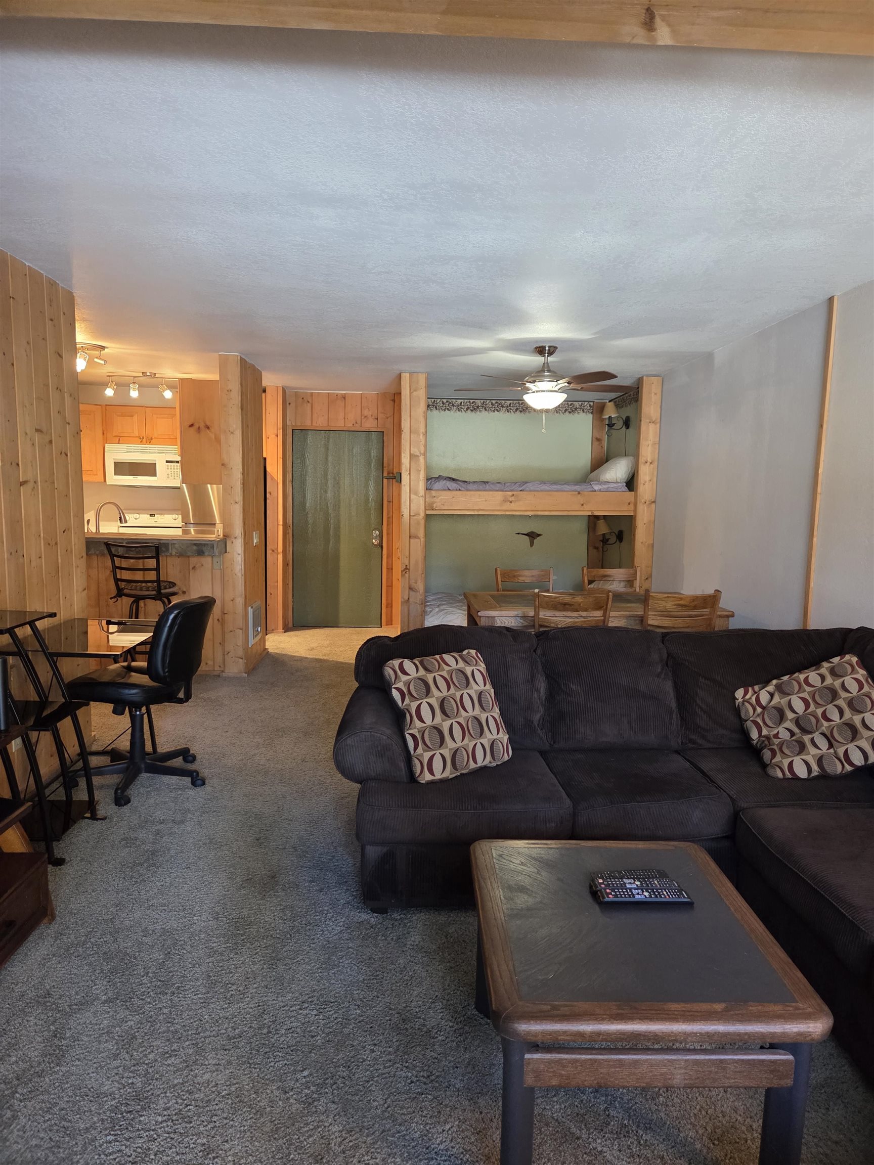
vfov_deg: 73.9
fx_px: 774
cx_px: 437
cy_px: 582
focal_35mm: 23
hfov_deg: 58.9
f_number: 1.8
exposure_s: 1/120
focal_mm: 5.4
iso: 640
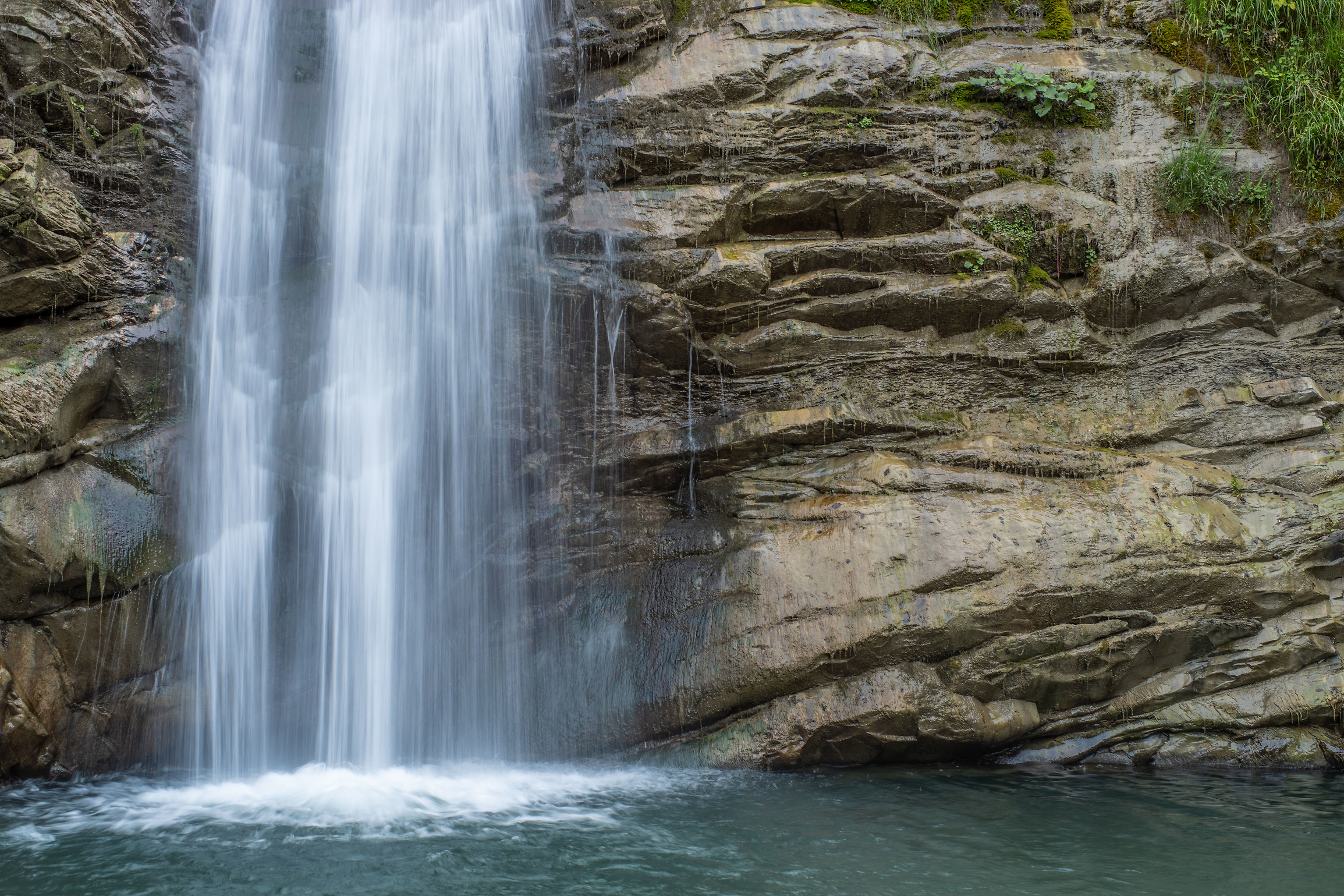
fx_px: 1941
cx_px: 672
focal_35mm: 52
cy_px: 459
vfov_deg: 26.0
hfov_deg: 38.2
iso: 200
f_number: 8
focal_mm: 50
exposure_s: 1/10
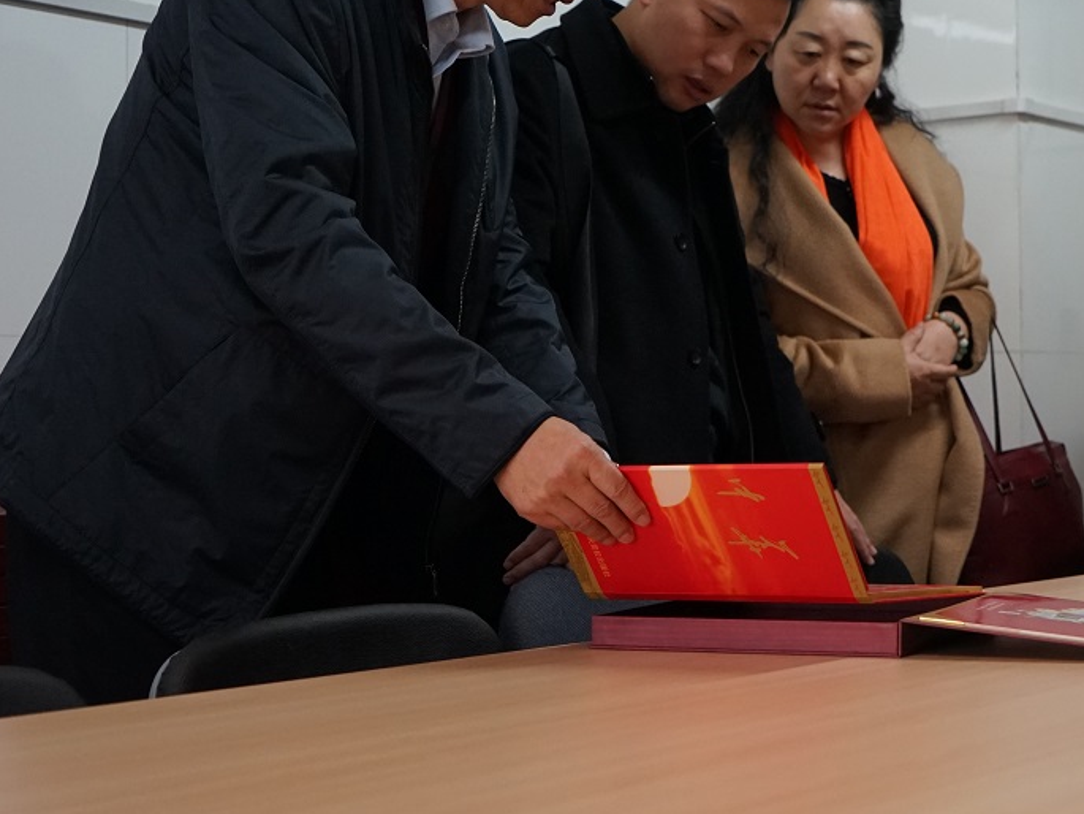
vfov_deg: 22.9
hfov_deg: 29.7
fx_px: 2005
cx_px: 834
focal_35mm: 64
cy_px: 359
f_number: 4
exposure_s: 1/160
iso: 2000
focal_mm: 38
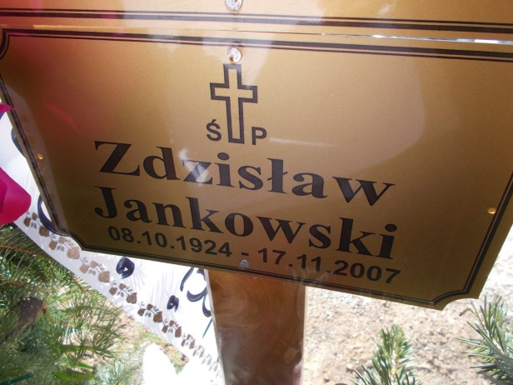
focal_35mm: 27
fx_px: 400
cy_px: 187
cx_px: 254
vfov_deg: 51.3
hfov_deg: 65.3
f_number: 3.2
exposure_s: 1/250
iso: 80
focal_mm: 4.6
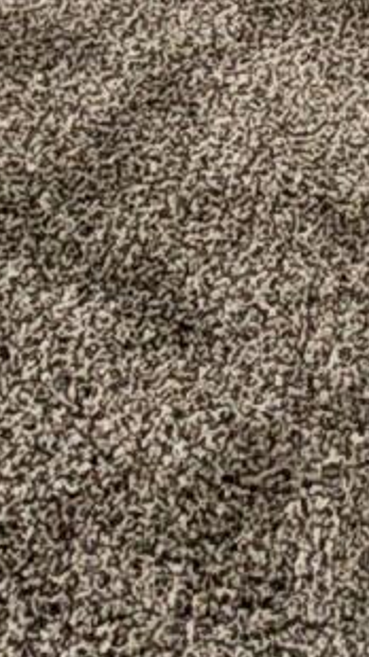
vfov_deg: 11.9
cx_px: 1077
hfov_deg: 7.8
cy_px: -1045
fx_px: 2387
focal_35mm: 137
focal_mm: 2.2
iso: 500
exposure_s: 1/30
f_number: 2.2
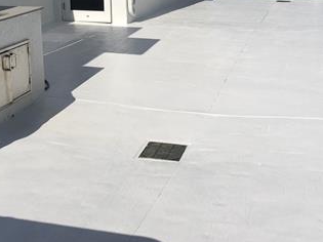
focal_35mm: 59
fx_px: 550
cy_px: 23
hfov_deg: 32.7
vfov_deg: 24.1
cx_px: 155
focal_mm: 4.15
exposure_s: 1/5495
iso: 25
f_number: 2.2
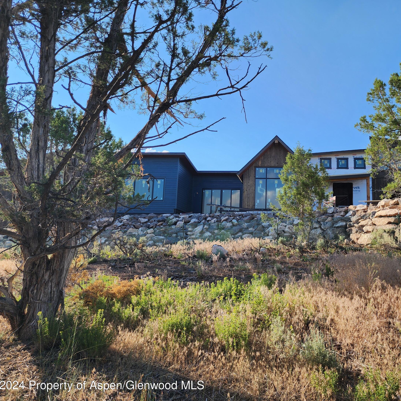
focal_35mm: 28
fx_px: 367
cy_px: 197
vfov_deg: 57.3
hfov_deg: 56.1
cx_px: 266
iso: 12
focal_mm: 6.4
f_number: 1.8
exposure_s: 1/594
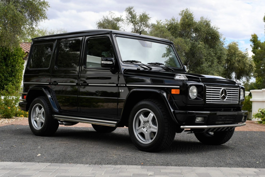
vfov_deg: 33.4
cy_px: 88
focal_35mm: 40
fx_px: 294
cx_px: 132
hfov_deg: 48.5
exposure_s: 1/250
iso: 200
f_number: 8
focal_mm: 27
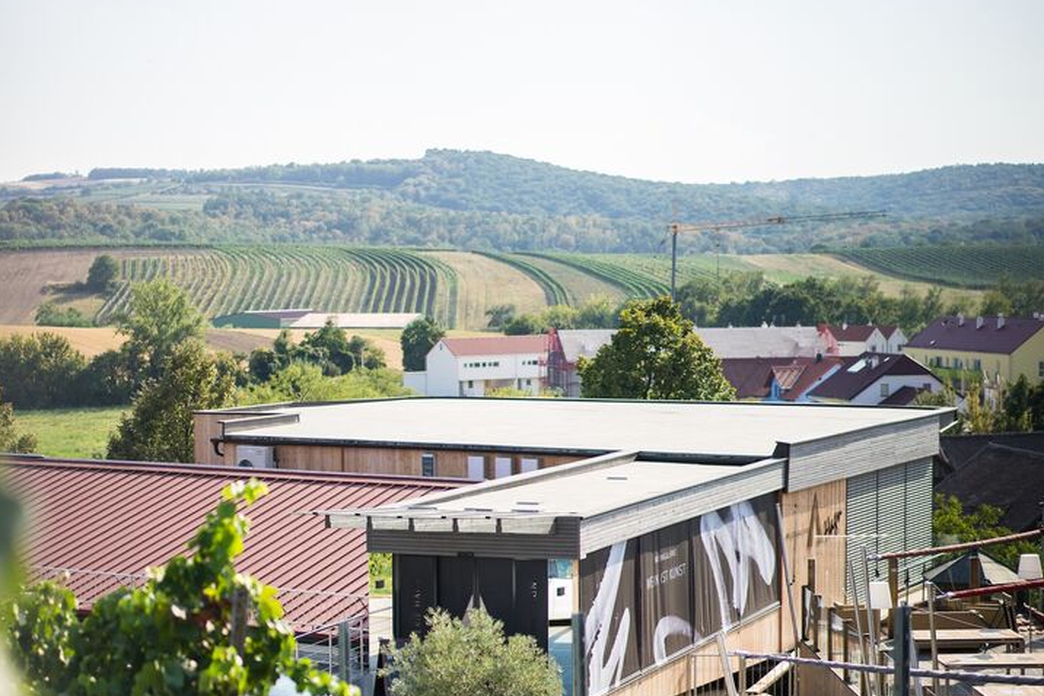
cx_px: 521
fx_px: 2406
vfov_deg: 16.4
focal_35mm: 83
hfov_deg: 24.5
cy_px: 509
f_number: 1.8
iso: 160
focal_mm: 55
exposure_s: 1/3200
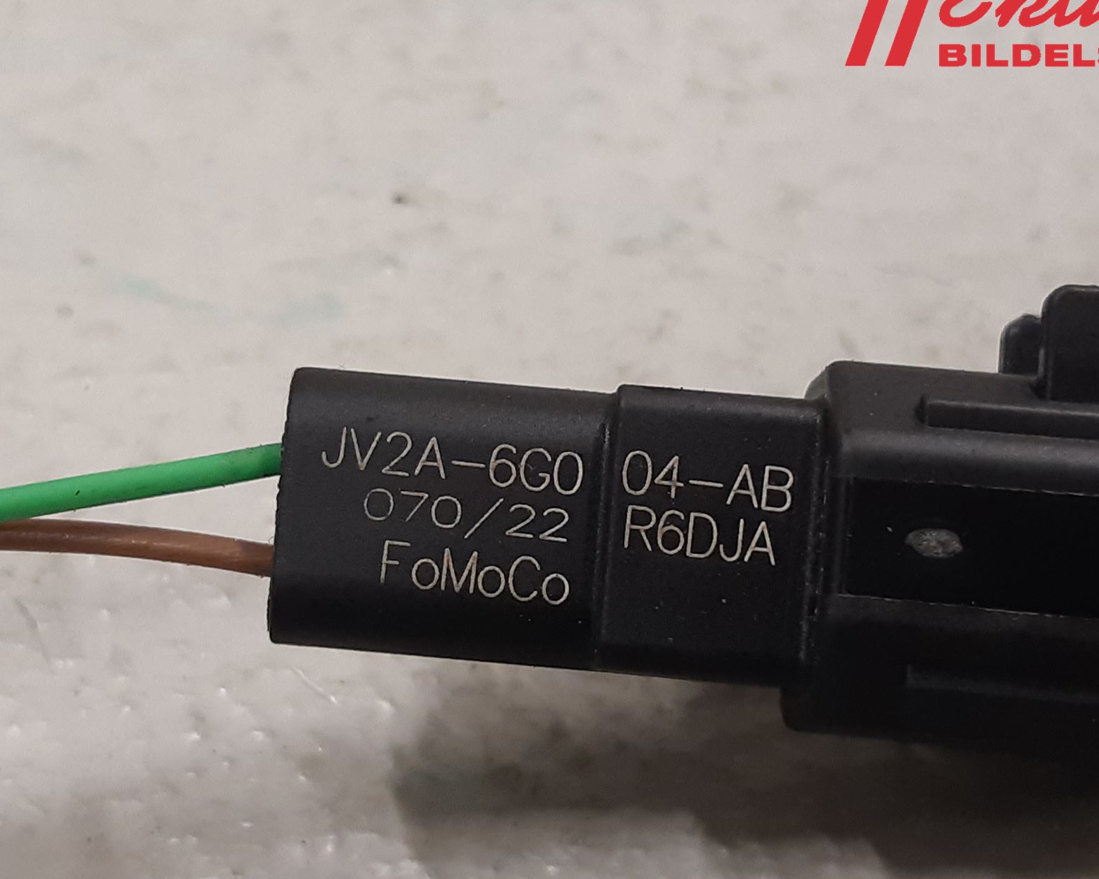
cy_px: 484
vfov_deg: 44.5
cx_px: 559
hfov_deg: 54.2
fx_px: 1073
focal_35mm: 33
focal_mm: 3.93
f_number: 1.7
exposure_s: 1/50
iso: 125
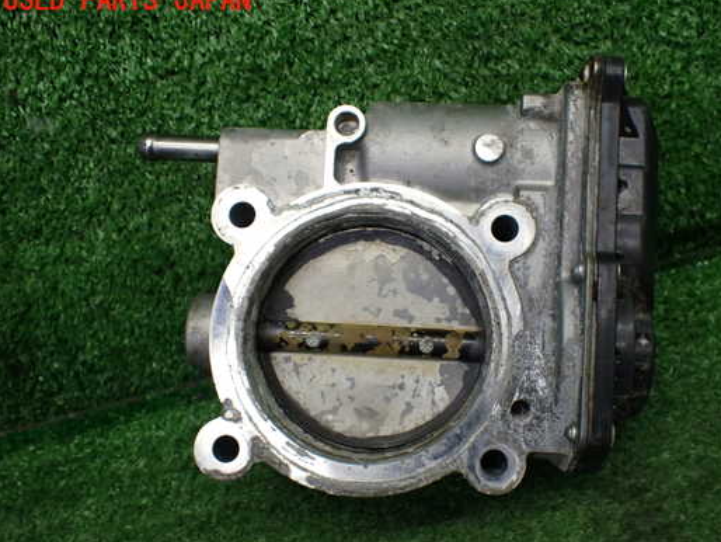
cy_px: 299
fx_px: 729
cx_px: 417
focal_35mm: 35
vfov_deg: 40.7
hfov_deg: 52.4
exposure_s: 1/125
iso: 250
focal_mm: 5.4
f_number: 2.3
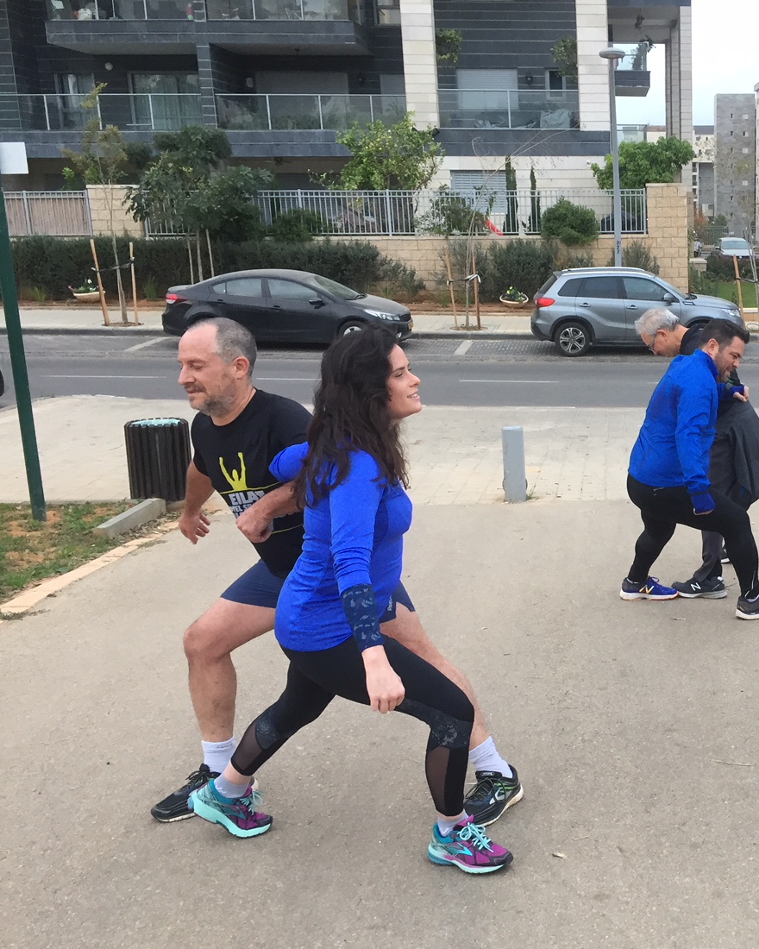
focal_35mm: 42
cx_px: 703
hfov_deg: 33.5
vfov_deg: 43.8
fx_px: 1179
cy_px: 509
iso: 40
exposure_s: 1/33
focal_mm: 4.15
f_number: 2.2
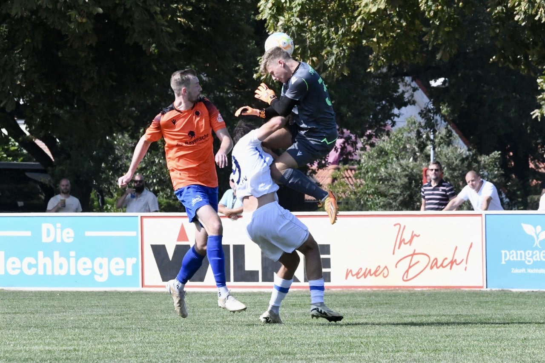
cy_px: 182
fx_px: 3633
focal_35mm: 240
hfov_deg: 8.6
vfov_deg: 5.7
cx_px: 272
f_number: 18
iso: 5000
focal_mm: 240
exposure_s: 1/1600
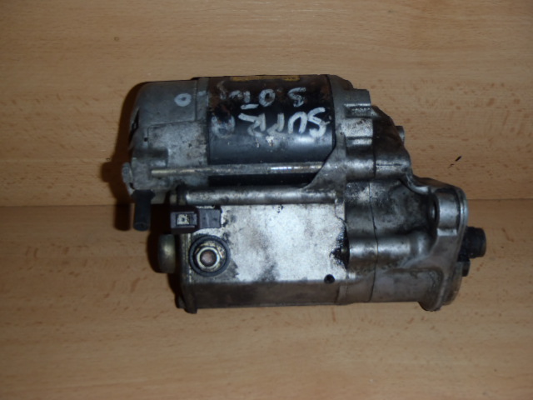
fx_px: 585
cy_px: 200
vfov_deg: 37.7
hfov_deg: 49.0
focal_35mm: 38
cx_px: 266
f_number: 4.6
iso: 100
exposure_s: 1/40
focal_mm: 6.83
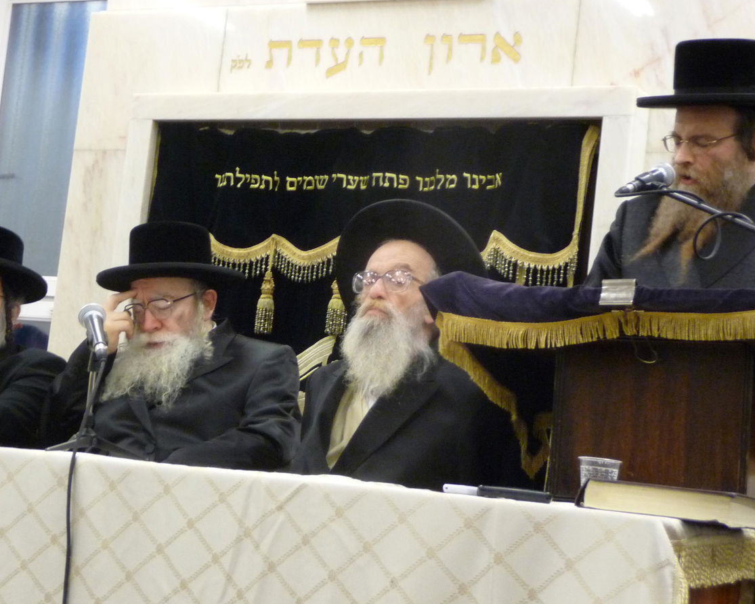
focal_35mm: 76
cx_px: 344
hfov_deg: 25.1
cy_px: 314
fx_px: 1698
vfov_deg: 20.2
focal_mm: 10.5
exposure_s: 1/15
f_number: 4.5
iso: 400
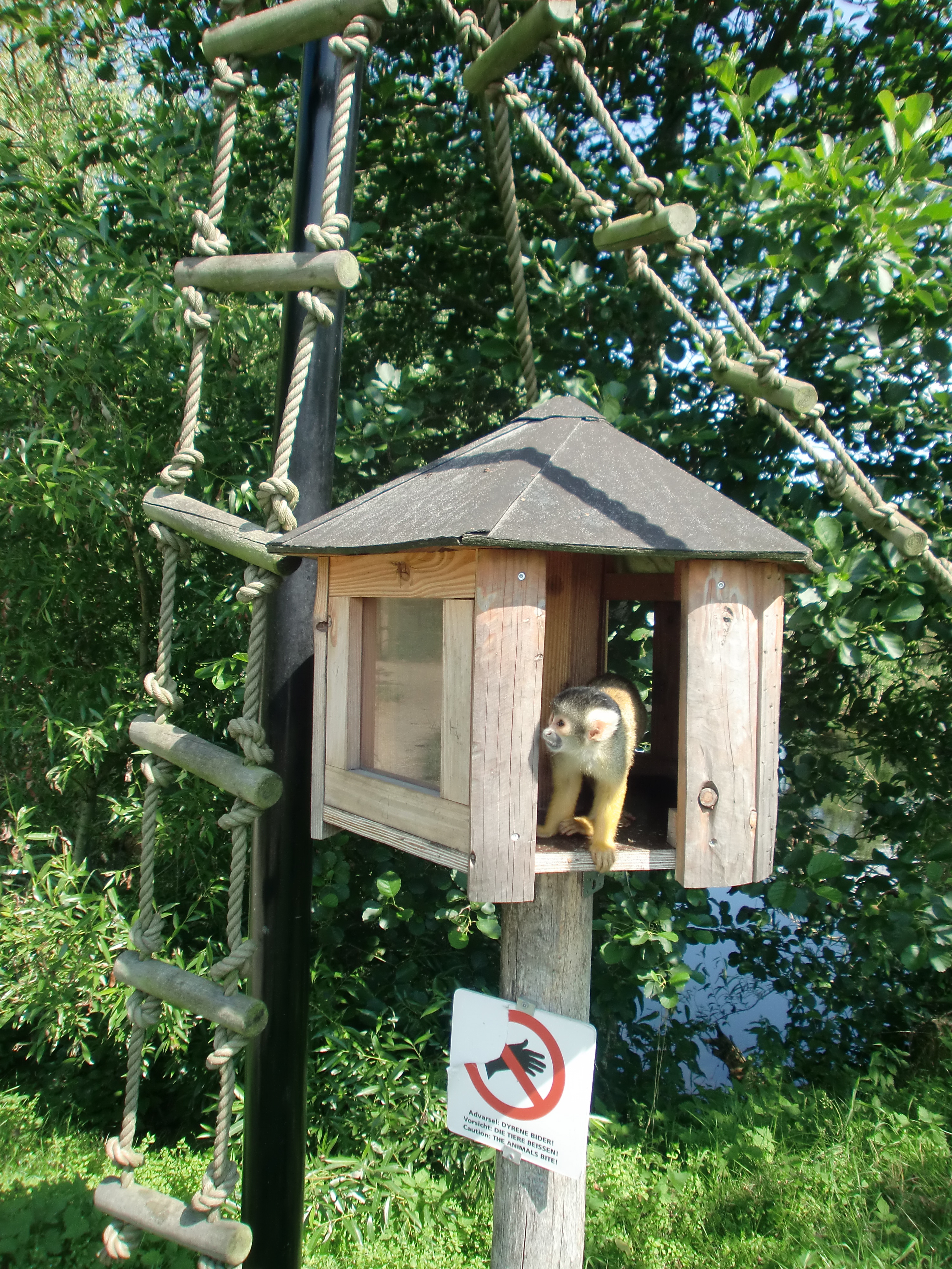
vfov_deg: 67.3
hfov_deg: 53.1
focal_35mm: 26
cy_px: 634
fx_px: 953
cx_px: 476
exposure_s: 1/400
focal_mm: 4.65
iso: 64
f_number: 2.6
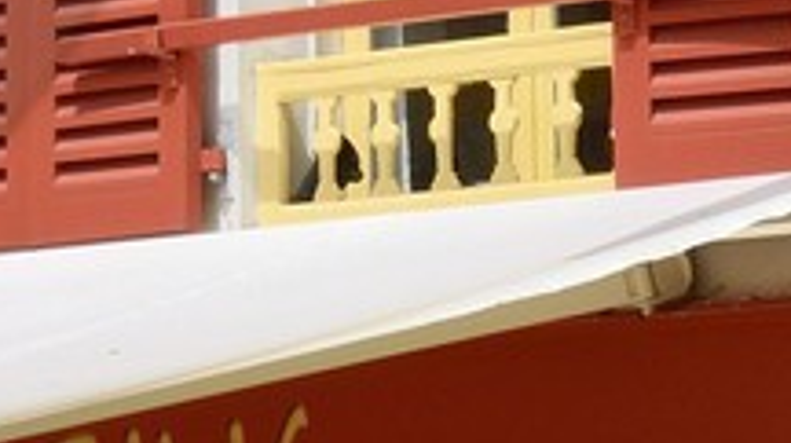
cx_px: -886
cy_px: -578
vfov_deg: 3.4
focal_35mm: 349
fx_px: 7313
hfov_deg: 6.0
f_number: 16
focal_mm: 45
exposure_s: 1/250
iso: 400
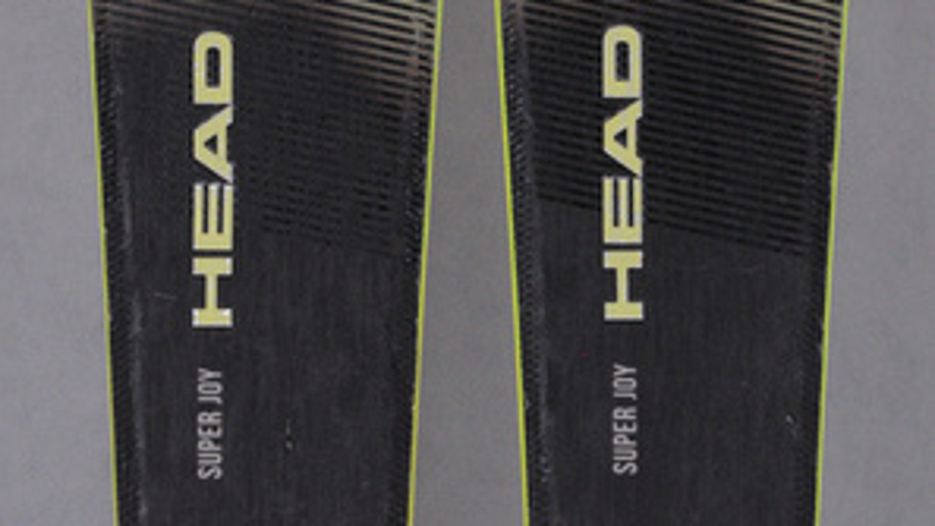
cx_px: 468
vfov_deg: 4.9
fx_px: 6192
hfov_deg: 8.6
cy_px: 183
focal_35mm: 250
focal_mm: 105
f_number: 16
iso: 3200
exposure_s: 1/125
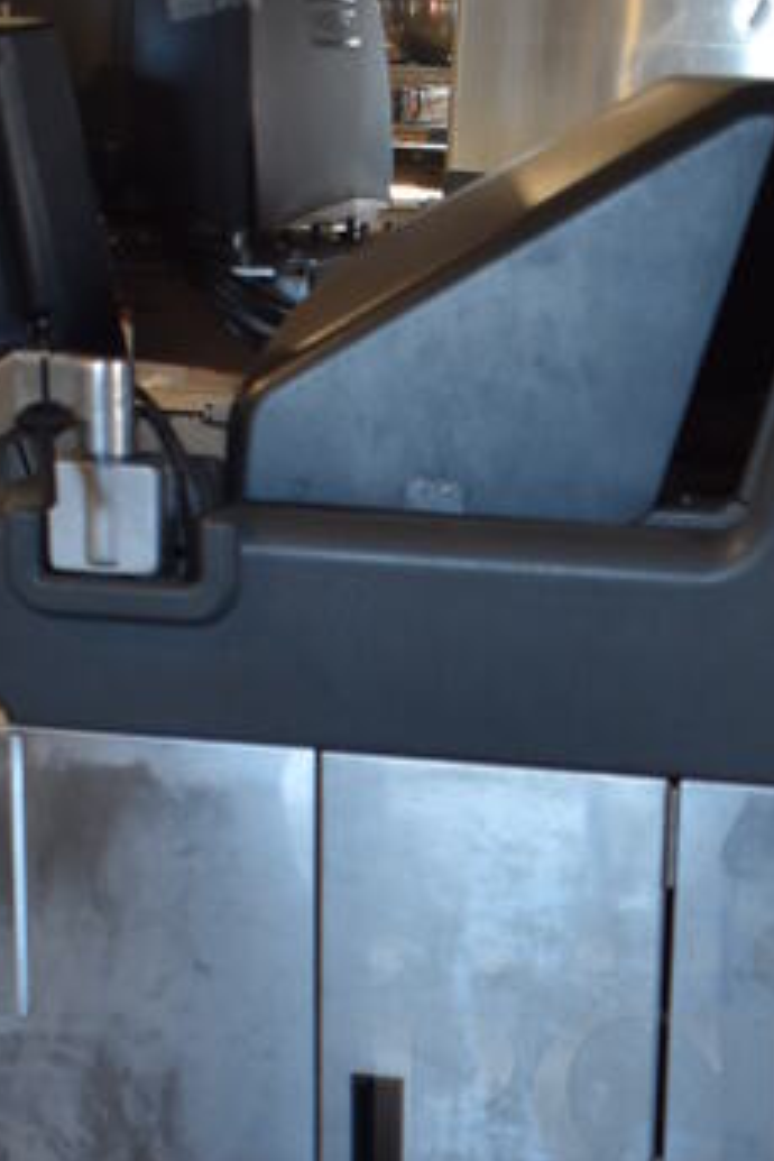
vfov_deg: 21.7
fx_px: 2945
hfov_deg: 14.9
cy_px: 1095
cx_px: 596
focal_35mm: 91
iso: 800
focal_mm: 23
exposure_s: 1/125
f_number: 3.8
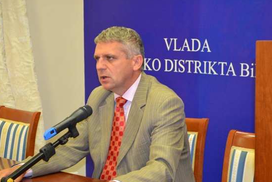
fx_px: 730
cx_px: 130
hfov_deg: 21.1
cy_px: 103
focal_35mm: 97
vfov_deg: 14.2
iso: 2200
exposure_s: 1/60
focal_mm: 55
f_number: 5.6
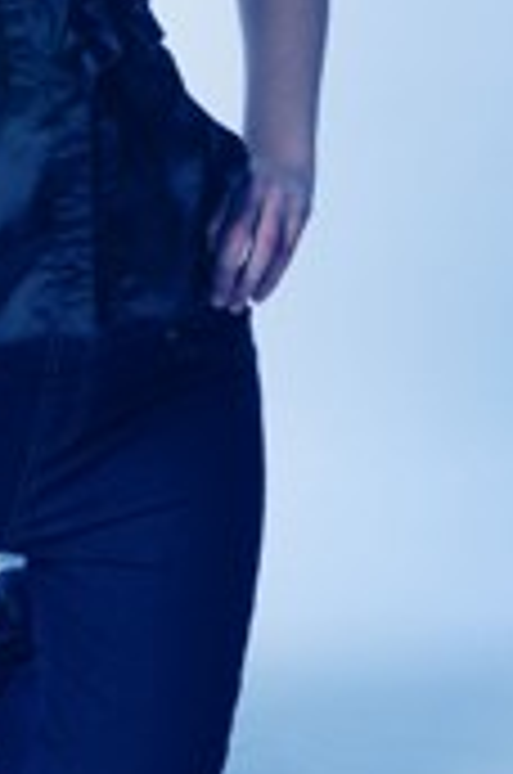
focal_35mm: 180
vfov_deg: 11.4
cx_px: -40
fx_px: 3863
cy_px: 50
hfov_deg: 7.6
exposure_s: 1/160
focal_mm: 46
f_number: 16
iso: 200
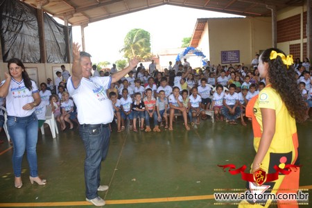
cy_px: 104
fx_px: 286
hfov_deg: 57.2
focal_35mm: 33
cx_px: 156
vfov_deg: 40.0
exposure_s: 1/160
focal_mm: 22
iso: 100
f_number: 4
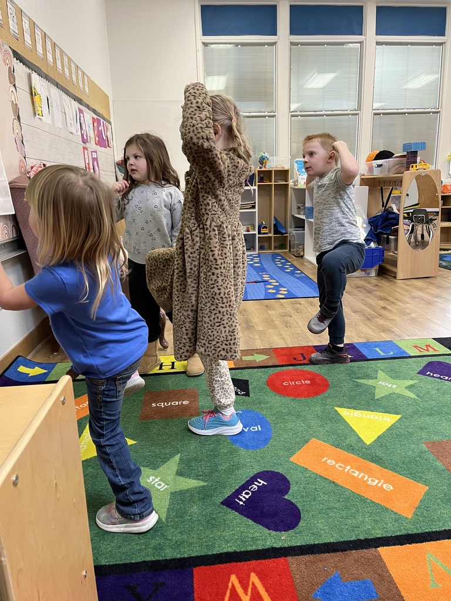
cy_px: 300
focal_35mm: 26
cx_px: 226
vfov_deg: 67.3
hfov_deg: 53.1
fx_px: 452
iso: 100
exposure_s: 1/60
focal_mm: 5.1
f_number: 1.6
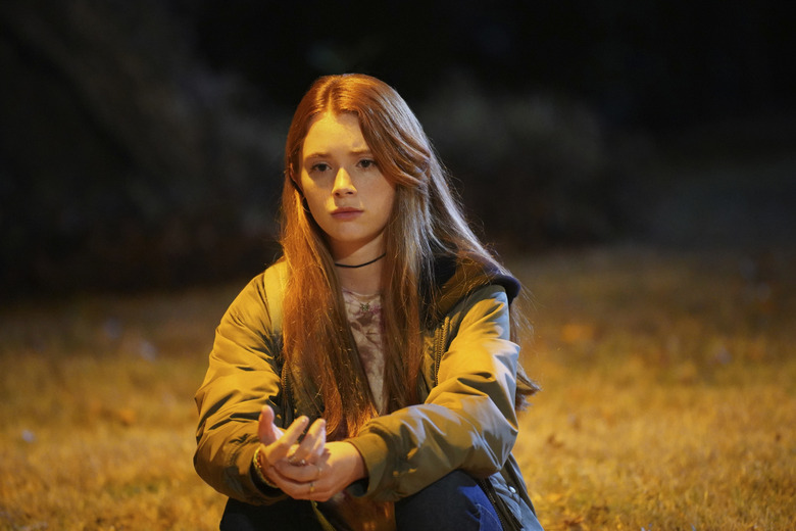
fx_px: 3980
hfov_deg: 11.4
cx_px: 398
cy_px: 266
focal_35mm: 180
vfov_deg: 7.6
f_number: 2.8
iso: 12800
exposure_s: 1/200
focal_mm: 180
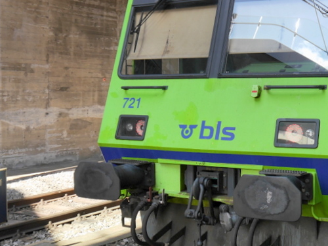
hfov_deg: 31.5
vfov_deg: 24.4
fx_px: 569
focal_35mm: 60
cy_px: 92
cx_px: 250
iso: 160
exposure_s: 1/160
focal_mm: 15
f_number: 4.5
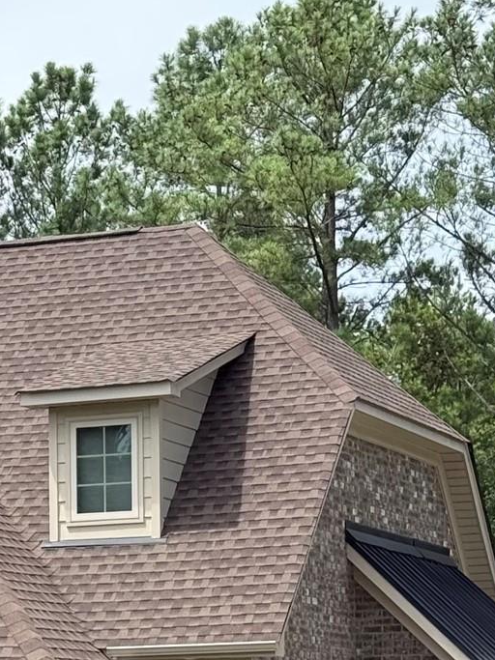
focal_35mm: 144
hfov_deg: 9.9
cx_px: -327
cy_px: 630
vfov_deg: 13.6
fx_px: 2746
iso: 100
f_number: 1.78
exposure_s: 1/2667
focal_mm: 6.76
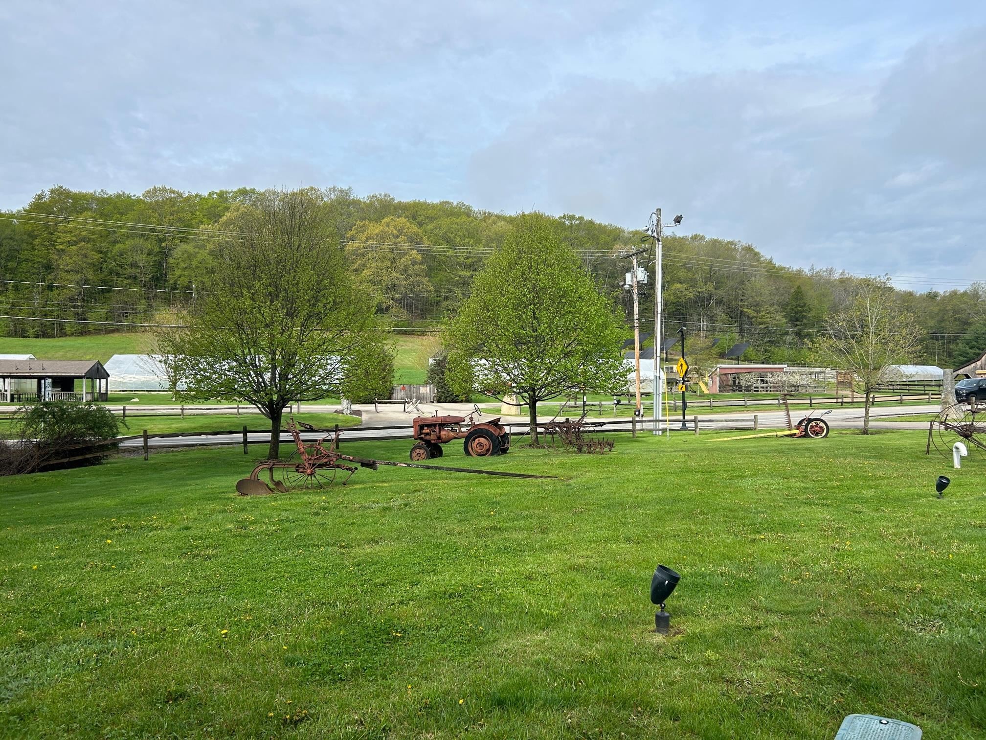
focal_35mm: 26
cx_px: 493
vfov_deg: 53.1
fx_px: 741
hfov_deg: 67.3
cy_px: 370
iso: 50
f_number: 1.5
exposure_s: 1/3356
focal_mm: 5.7
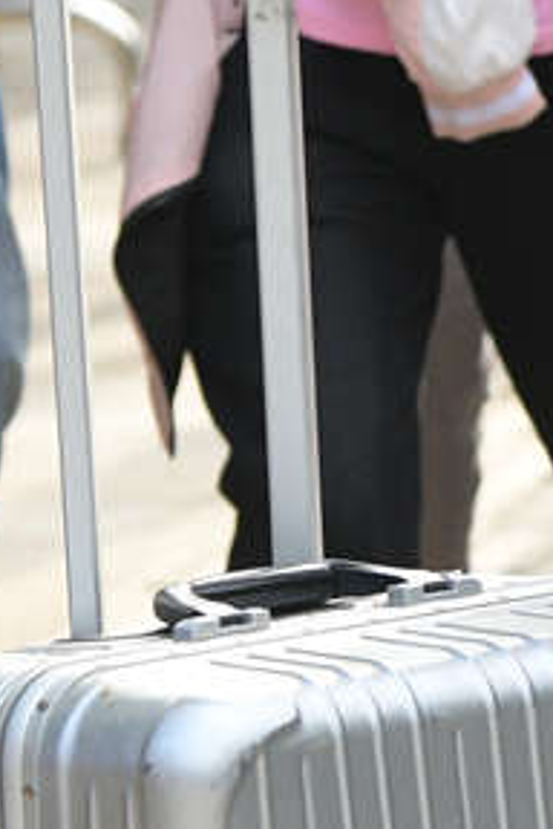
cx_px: 1017
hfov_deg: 2.3
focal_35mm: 593
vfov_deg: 3.5
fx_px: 13663
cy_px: -132
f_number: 4.5
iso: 640
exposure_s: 1/500
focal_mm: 95
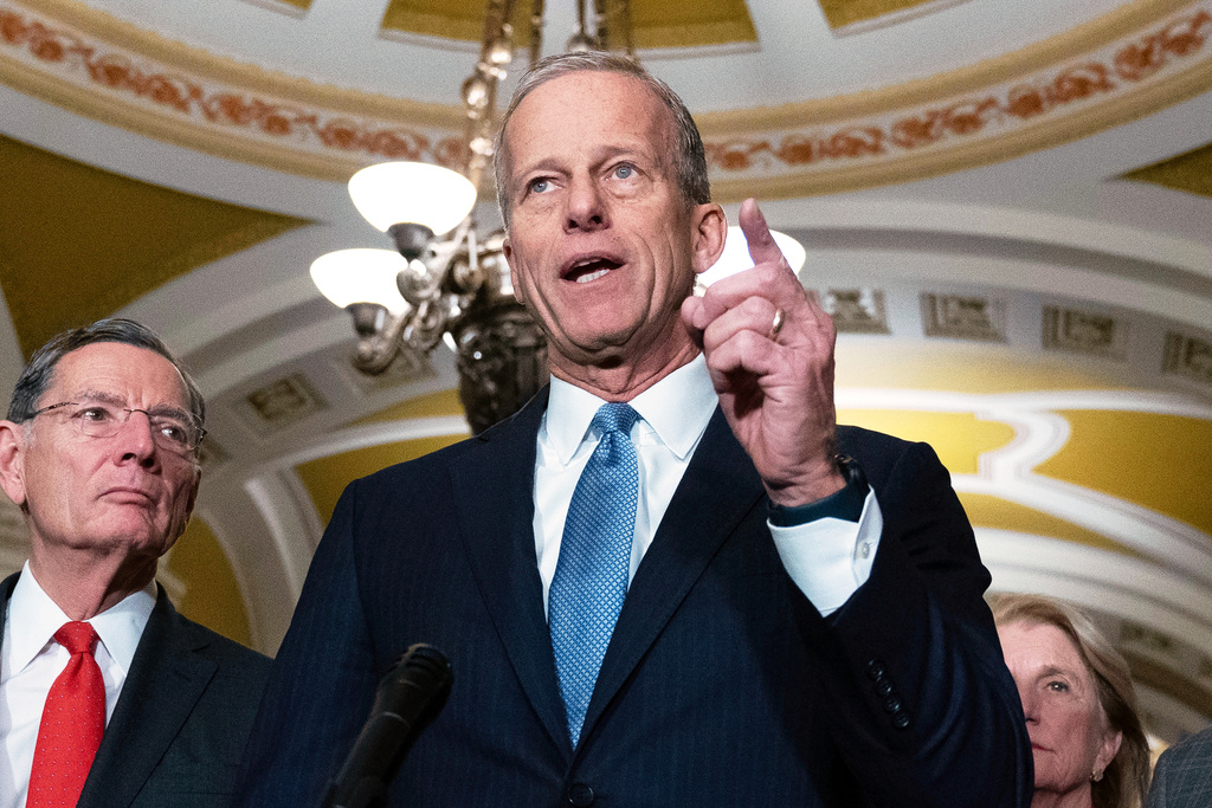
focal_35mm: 31
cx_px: 606
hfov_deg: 60.3
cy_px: 404
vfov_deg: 42.3
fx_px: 1044
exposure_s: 1/320
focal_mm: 31
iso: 4000
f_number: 3.5
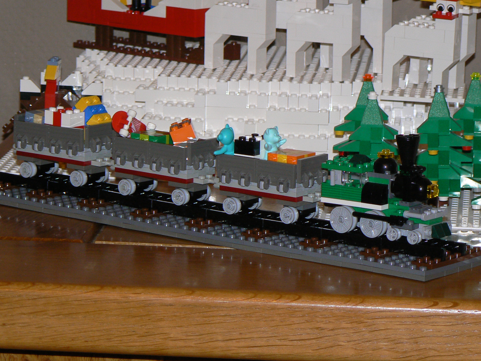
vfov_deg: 7.9
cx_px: 240
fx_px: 2612
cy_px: 180
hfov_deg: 10.5
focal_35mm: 188
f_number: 3.3
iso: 100
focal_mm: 25.7
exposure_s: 1/30
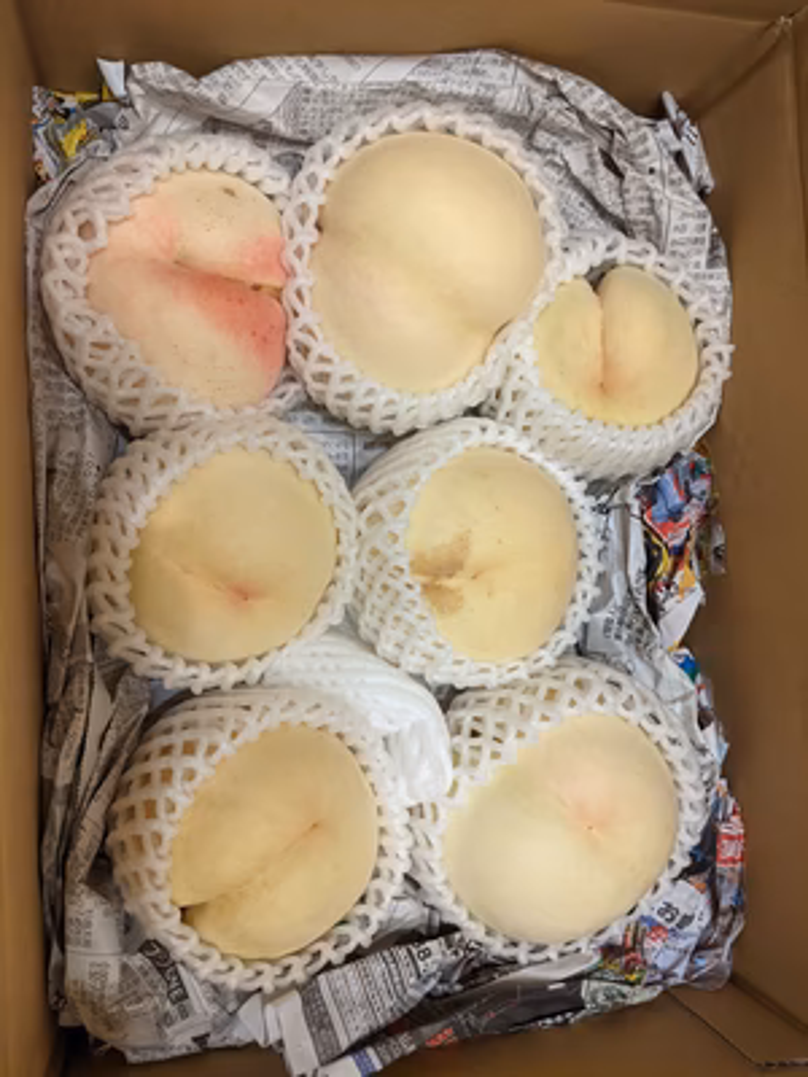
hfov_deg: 51.4
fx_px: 840
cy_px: 538
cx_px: 404
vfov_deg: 65.3
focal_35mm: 27
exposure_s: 1/30
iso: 85
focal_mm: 4.44
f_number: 1.8
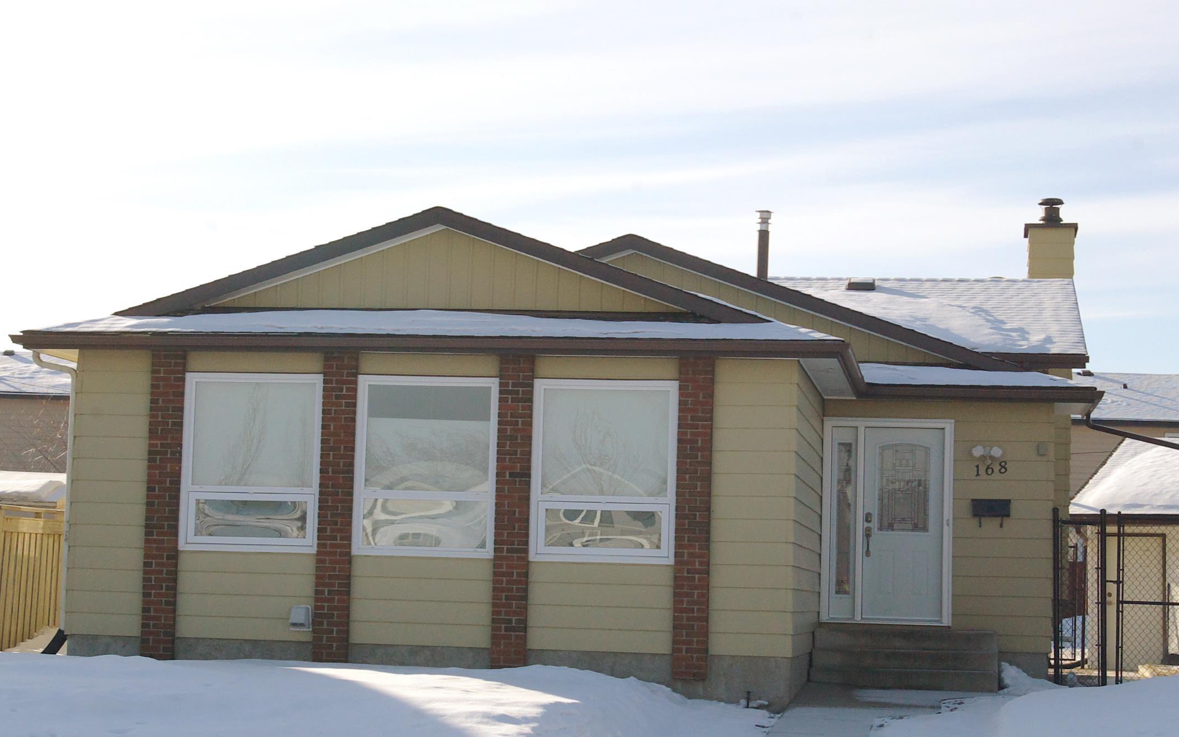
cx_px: 580
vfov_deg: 17.2
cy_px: 353
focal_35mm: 76
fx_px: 2433
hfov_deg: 27.2
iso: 800
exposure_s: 1/750
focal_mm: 35
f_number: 16
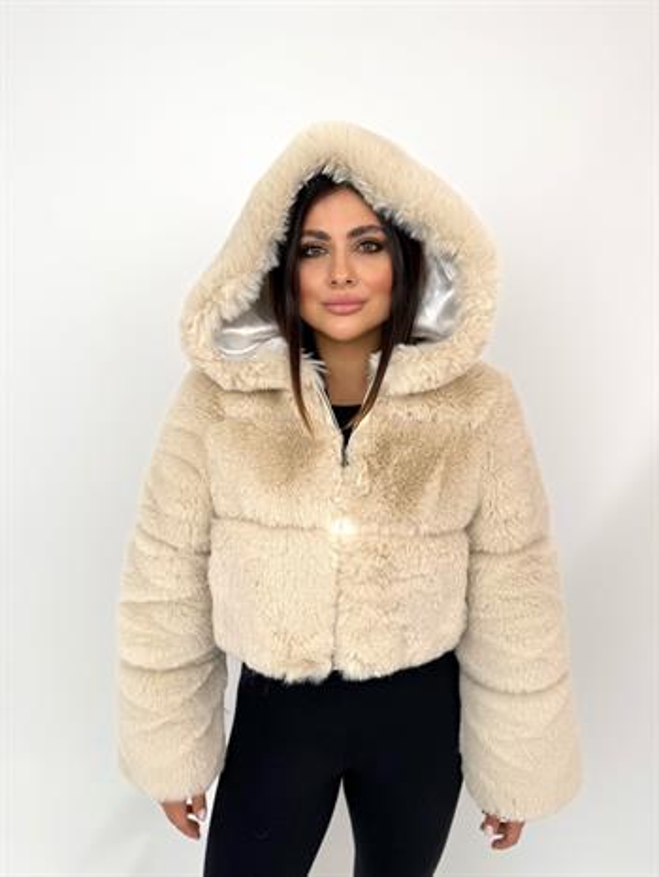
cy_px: 438
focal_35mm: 24
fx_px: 609
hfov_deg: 56.9
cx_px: 330
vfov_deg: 71.6
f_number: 1.78
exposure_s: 1/421
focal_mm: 6.76
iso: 80
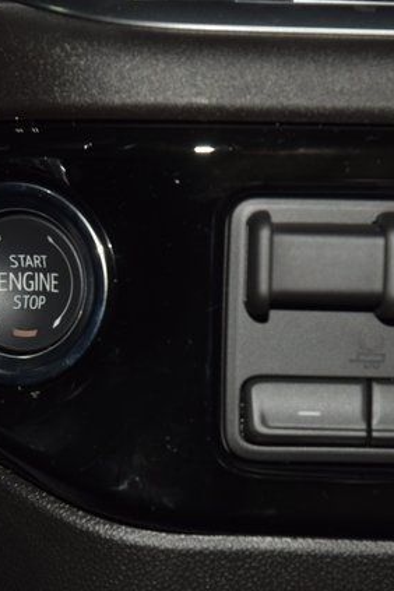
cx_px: 183
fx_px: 2610
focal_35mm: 159
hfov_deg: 8.6
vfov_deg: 12.9
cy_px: 297
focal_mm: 70
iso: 100
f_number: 8
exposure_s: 1/125
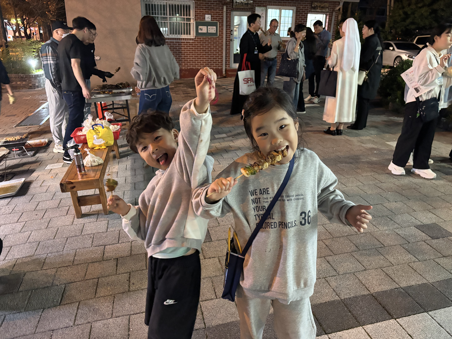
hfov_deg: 67.3
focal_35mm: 26
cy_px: 170
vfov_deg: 53.1
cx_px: 226
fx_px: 339
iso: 800
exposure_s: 1/30
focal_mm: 5.96
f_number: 1.6
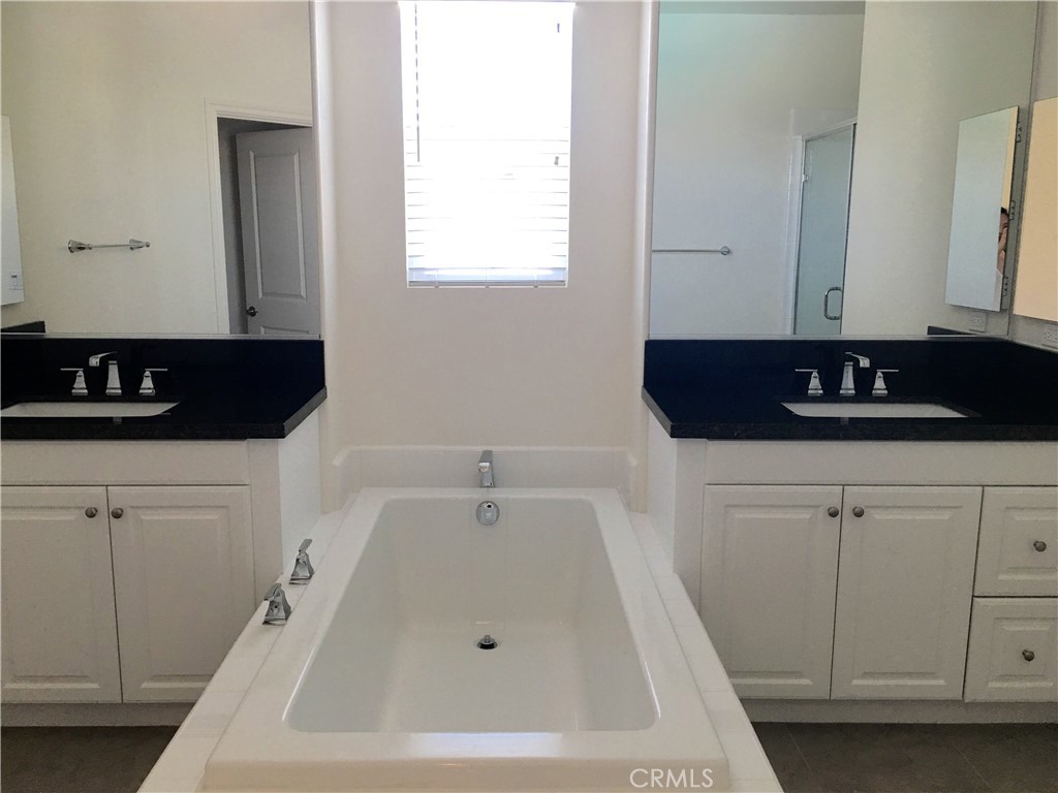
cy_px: 396
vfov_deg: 48.2
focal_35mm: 29
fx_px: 886
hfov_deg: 61.7
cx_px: 529
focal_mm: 4.15
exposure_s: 1/33
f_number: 2.2
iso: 50
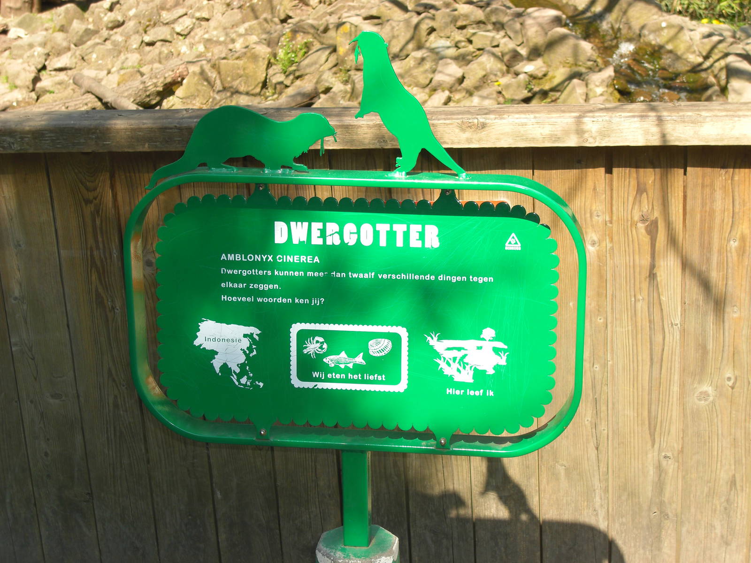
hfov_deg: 28.6
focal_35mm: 68
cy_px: 282
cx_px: 376
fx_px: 1475
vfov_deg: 21.6
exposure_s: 1/320
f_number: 4
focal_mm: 14.2
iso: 80
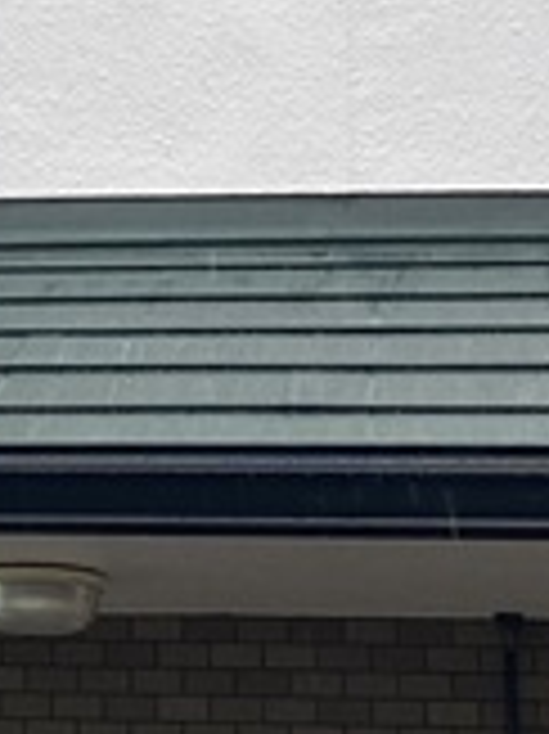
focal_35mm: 170
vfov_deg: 11.5
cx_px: -212
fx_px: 3600
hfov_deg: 8.6
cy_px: 5
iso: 32
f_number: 1.8
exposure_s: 1/391
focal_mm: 4.25
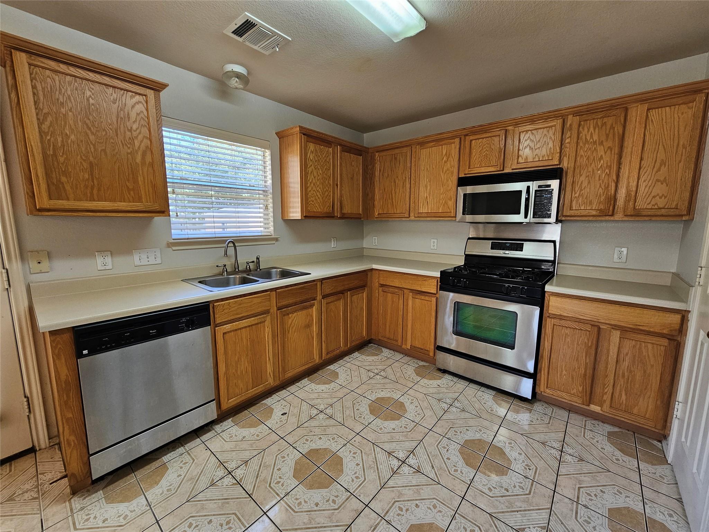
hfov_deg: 106.2
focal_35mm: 13
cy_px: 266
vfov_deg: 89.9
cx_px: 354
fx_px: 266
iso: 100
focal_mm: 2.2
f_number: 2.2
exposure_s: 1/60
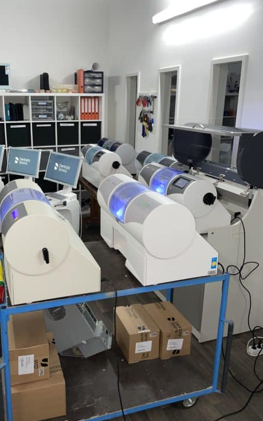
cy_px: 198
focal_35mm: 30
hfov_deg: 41.4
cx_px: 92
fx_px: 344
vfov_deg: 62.9
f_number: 1.6
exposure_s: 1/27
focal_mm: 4.2
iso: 50
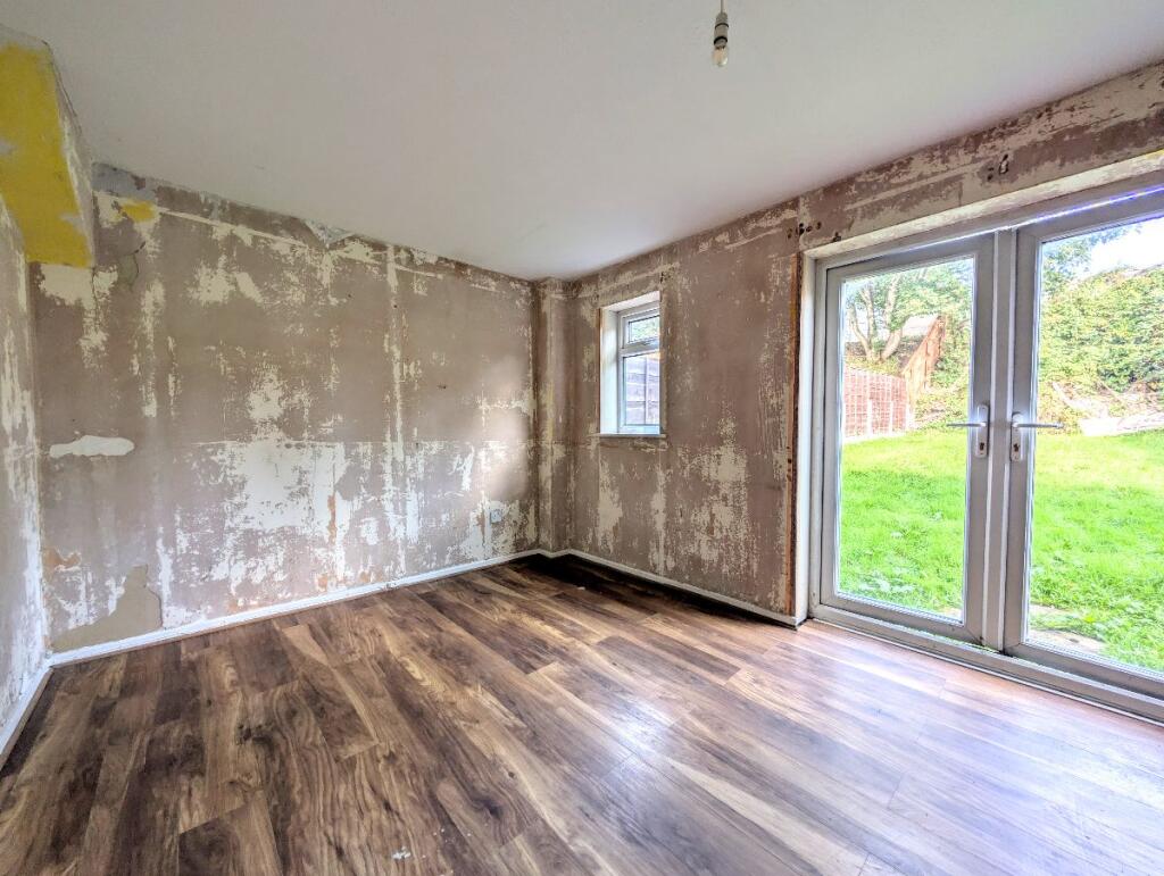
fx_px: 404
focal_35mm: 12
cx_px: 582
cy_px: 438
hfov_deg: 110.5
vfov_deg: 94.6
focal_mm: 2.02
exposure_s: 1/177
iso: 50
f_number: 1.7
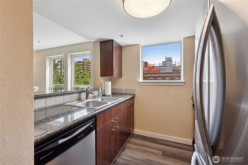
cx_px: 124
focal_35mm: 14
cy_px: 82
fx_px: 96
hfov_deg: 104.2
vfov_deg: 81.3
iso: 200
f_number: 8
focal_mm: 14
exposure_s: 1/50
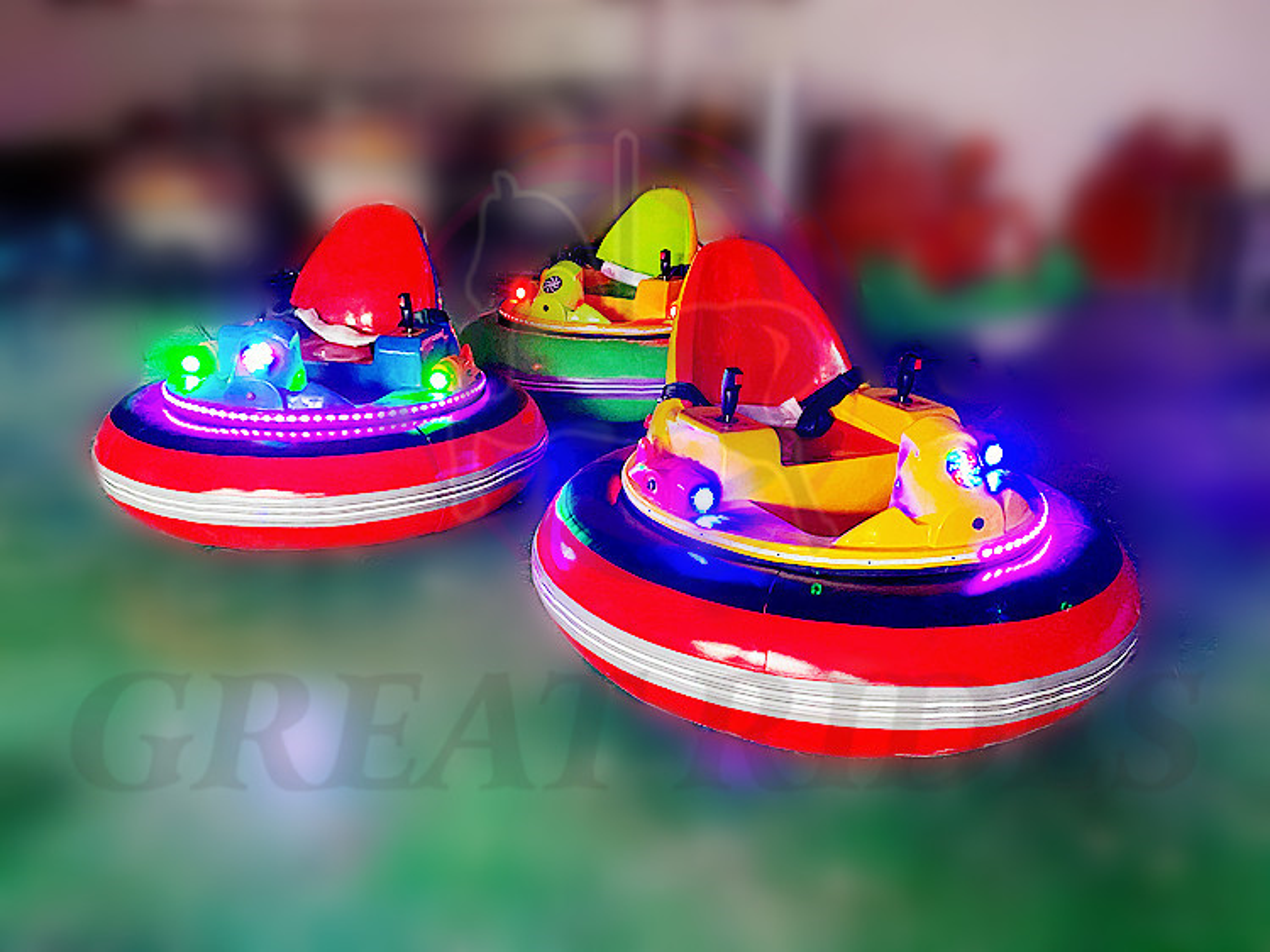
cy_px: 476
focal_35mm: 26
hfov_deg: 67.3
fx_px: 954
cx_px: 635
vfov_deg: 53.0
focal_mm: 4.25
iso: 640
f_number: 1.8
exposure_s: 1/31
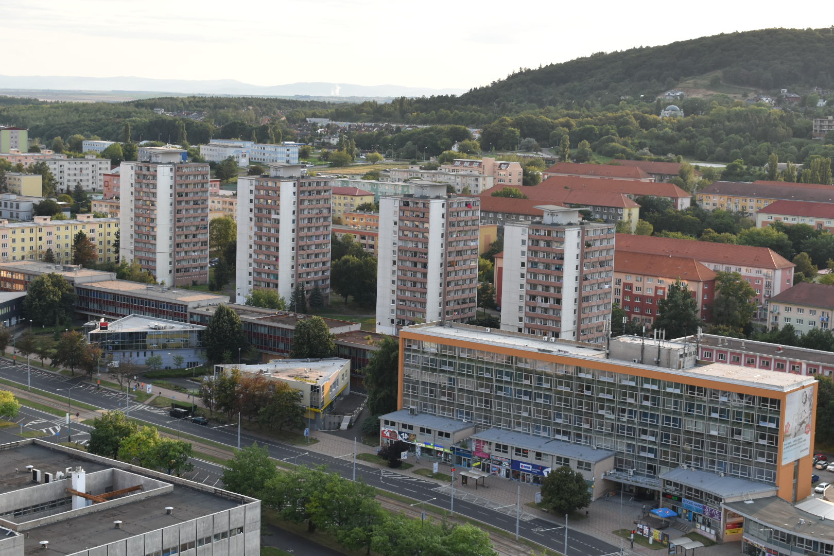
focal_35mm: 60
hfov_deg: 33.4
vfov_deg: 22.6
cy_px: 278
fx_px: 1390
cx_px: 417
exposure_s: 1/200
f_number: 7.1
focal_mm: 40
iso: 400
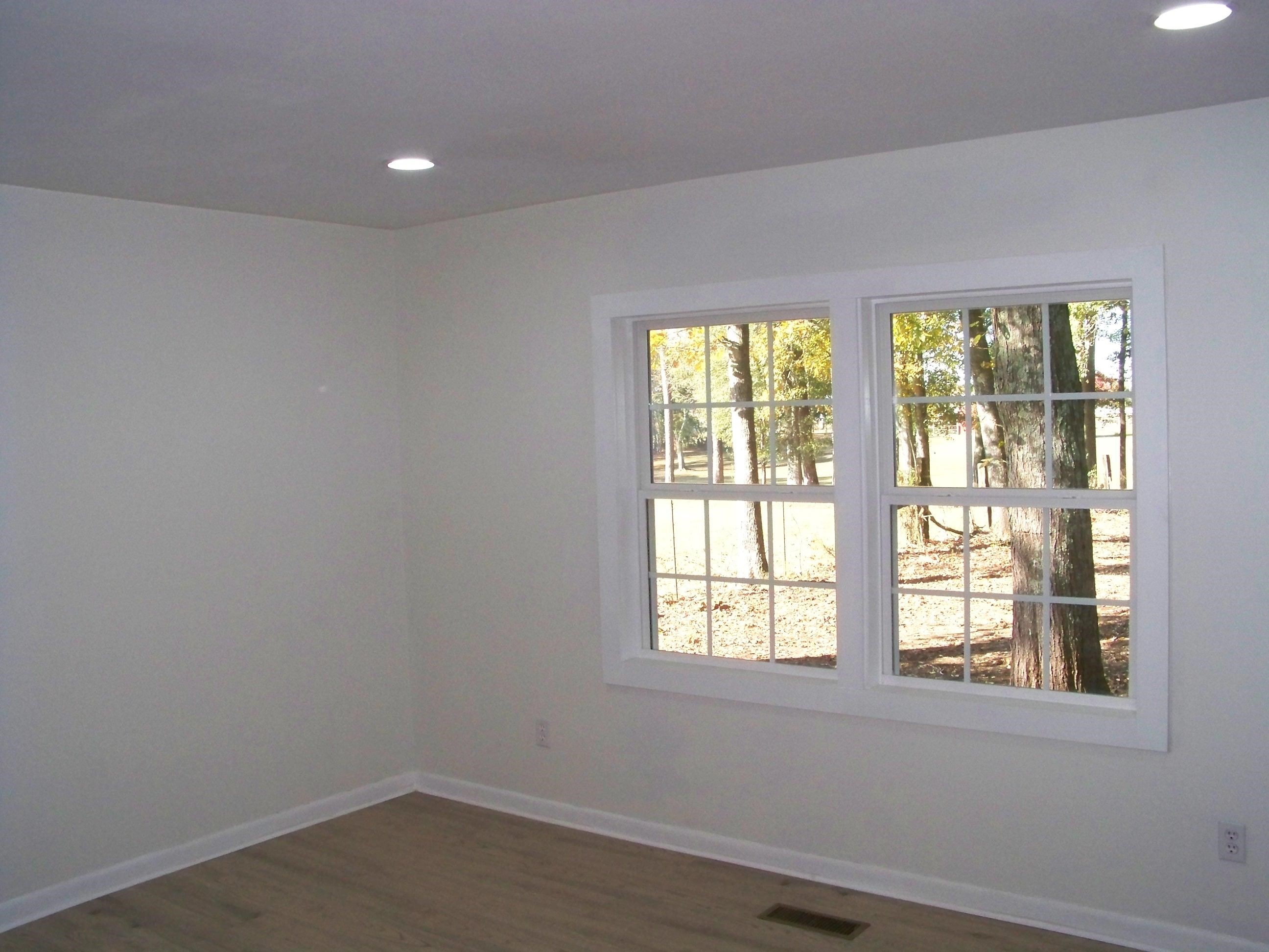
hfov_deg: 55.4
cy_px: 476
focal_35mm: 33
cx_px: 634
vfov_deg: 42.9
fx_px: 1210
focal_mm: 5.85
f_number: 5.6
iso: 400
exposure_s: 1/125
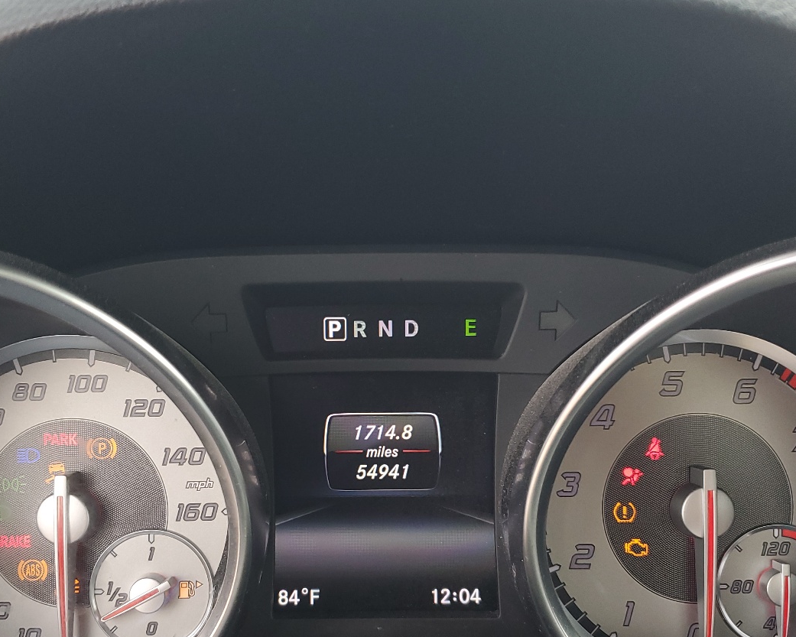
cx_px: 359
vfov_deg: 37.8
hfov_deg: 46.8
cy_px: 421
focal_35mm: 39
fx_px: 919
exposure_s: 1/120
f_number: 1.5
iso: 69
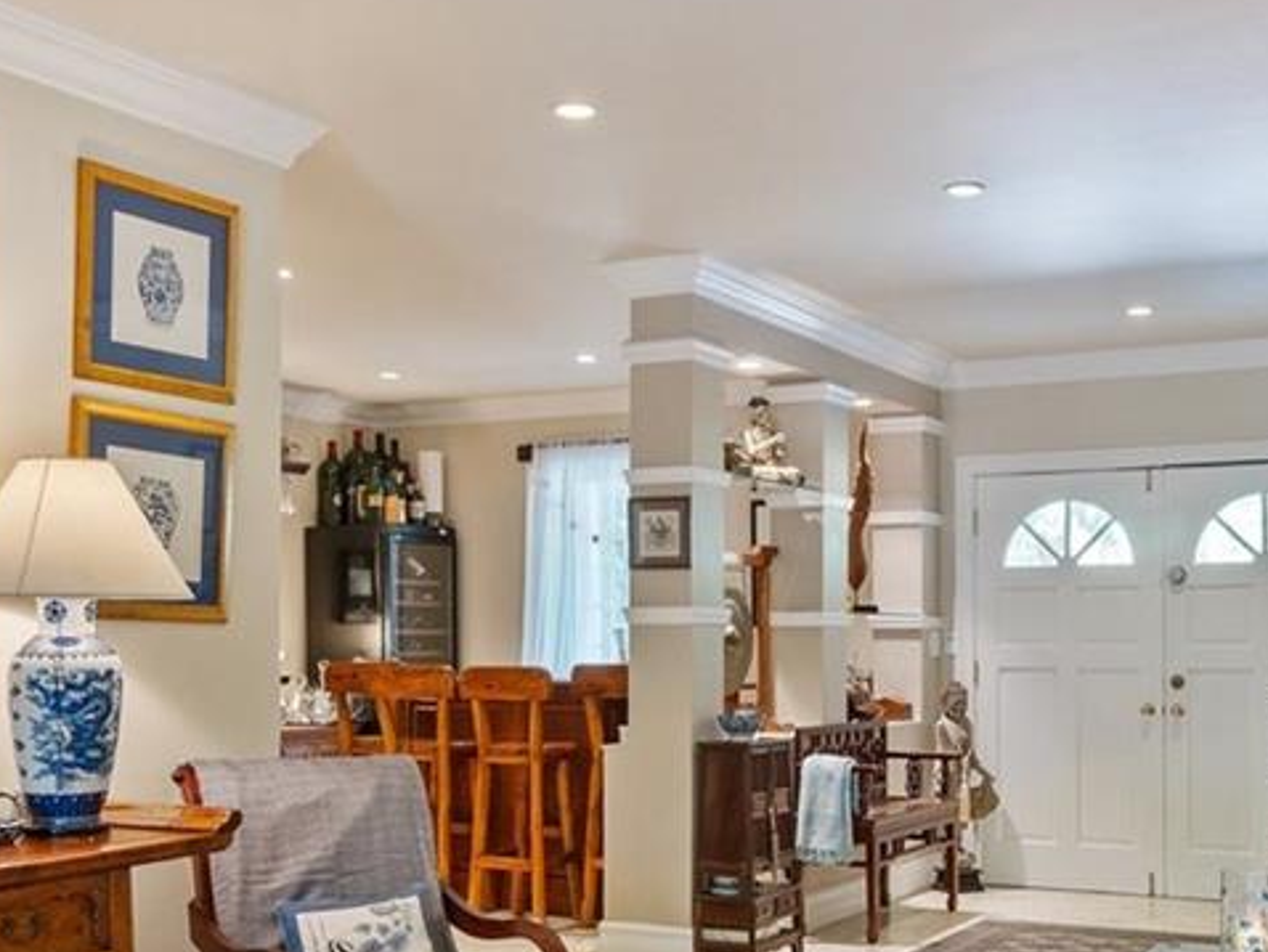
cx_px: 692
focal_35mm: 45
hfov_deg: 42.0
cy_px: 691
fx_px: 1649
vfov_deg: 31.7
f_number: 8
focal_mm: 14
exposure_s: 1
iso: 200
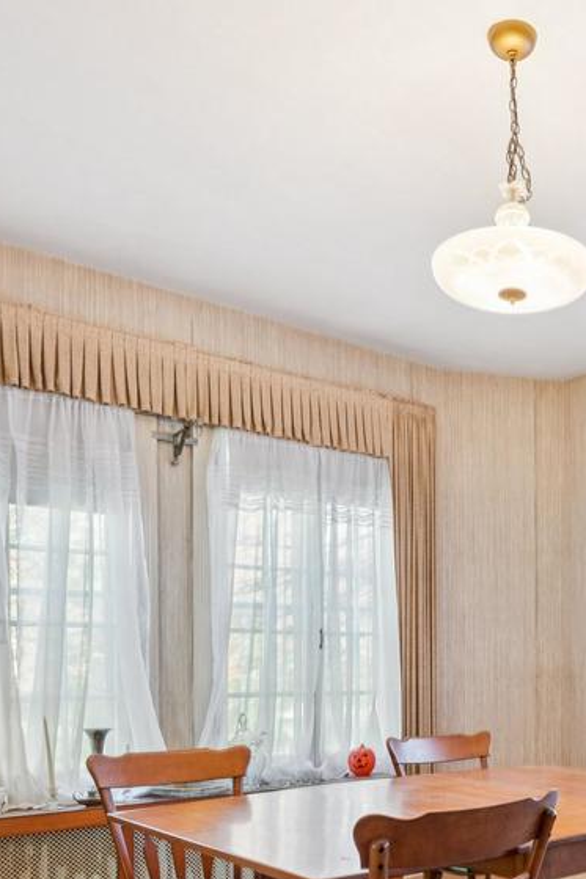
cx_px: 536
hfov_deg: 34.6
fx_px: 879
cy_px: 666
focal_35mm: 36
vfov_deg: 50.8
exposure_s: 1/13
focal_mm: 14
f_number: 7.1
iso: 400
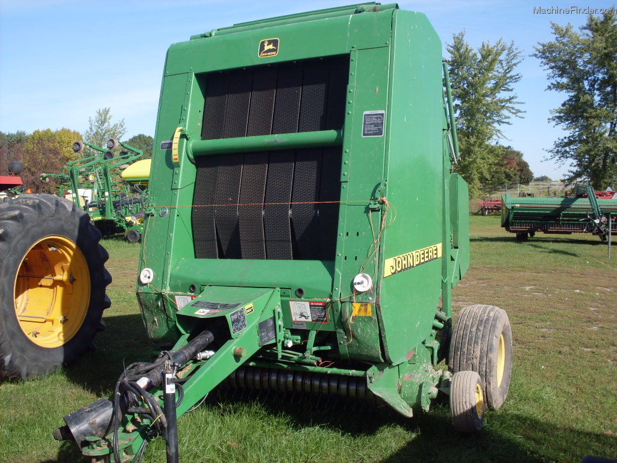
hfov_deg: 49.0
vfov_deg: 37.7
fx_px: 677
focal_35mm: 38
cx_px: 308
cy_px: 232
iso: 80
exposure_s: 1/125
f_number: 8.4
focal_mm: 6.3
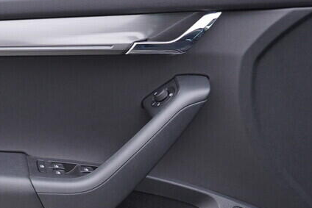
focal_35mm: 87
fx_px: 754
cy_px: 147
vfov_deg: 15.7
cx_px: 28
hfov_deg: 22.8
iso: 125
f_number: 3.2
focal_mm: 24
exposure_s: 1/50
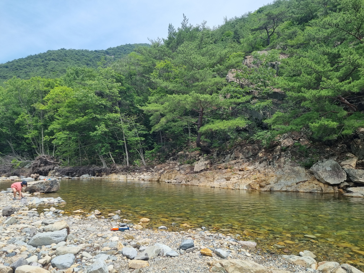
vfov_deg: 53.1
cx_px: 182
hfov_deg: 67.3
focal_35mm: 26
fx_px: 273
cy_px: 136
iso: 50
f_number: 1.8
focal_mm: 5.4
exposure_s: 1/1836
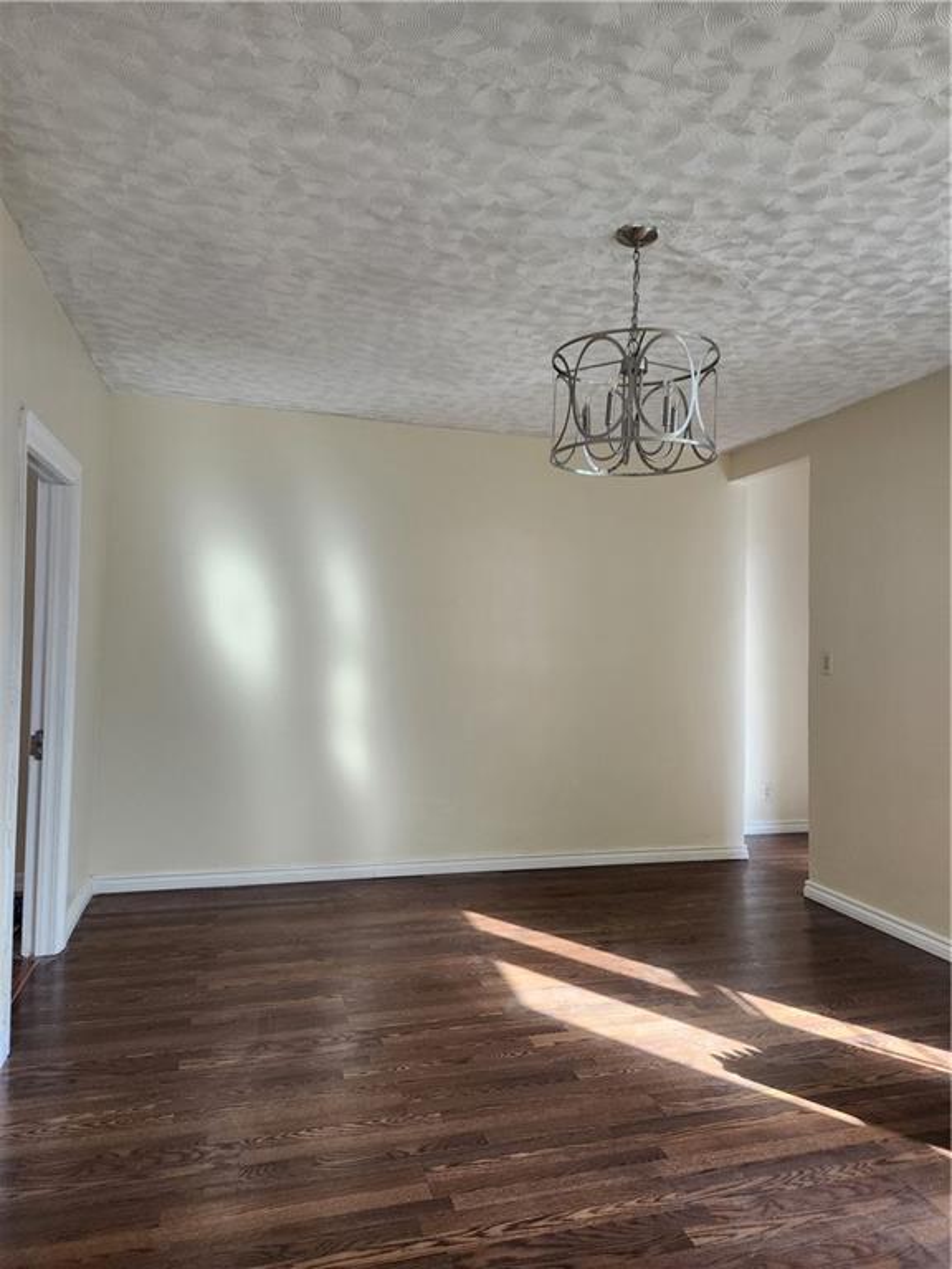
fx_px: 843
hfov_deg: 58.9
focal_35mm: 23
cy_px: 634
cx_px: 476
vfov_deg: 73.9
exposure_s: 1/180
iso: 125
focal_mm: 6.4
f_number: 1.8
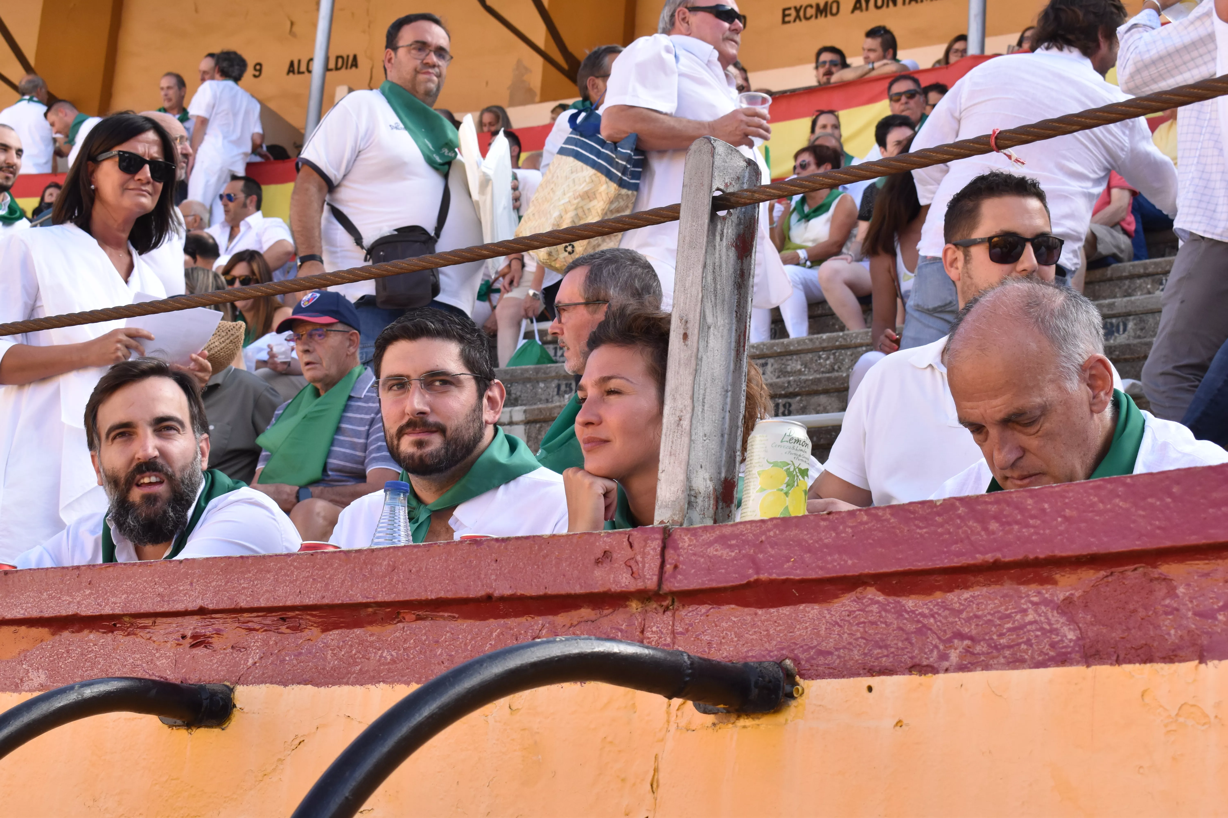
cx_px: 614
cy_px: 409
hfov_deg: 33.4
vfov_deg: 22.6
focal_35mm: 60
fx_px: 2047
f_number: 10
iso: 800
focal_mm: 40
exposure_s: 1/400
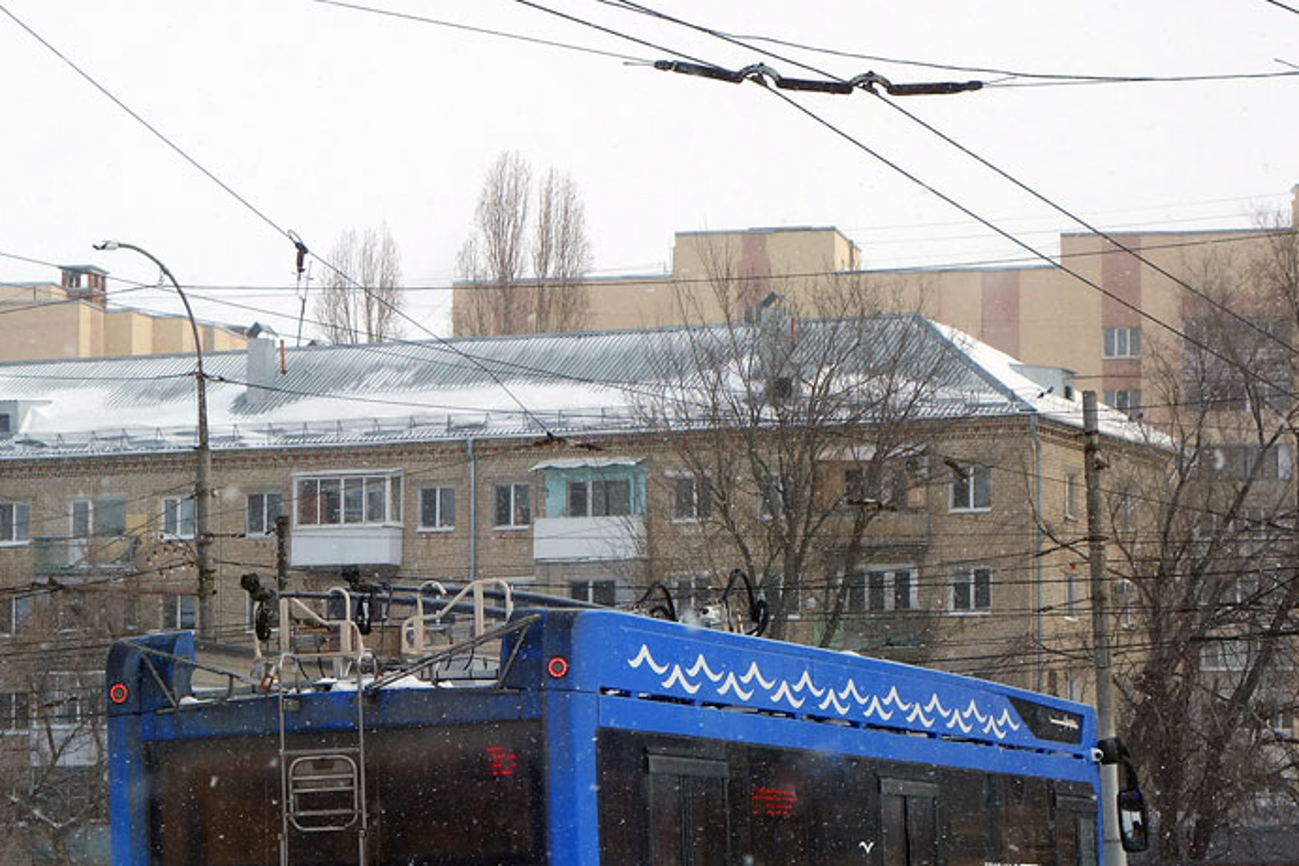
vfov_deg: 10.9
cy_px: 689
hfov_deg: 16.4
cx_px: 498
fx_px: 4511
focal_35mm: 125
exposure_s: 1/500
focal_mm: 26.57
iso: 125
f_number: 7.1
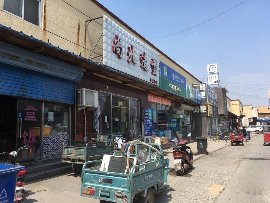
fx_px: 226
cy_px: 102
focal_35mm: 29
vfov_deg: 48.2
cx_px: 135
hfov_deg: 61.7
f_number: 2.2
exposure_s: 1/1241
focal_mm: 4.2
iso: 25
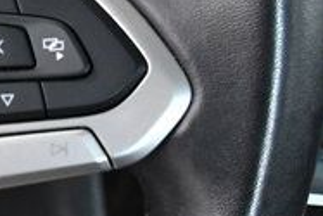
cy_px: 251
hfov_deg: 9.2
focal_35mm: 197
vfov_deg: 6.9
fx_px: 1769
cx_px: -485
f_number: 4.5
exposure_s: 1/80
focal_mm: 24
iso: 2500
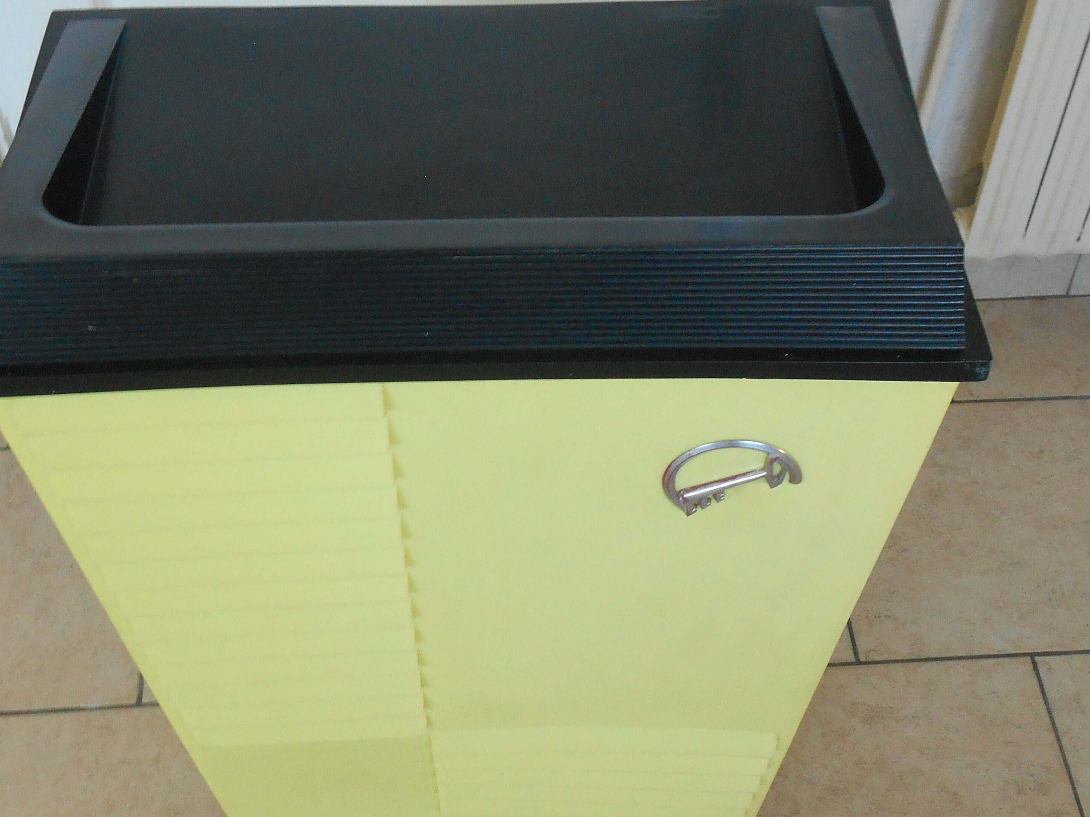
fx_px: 976
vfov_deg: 45.4
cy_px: 459
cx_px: 503
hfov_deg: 58.3
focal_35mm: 31
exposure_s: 1/30
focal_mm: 4.7
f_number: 3.4
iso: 250
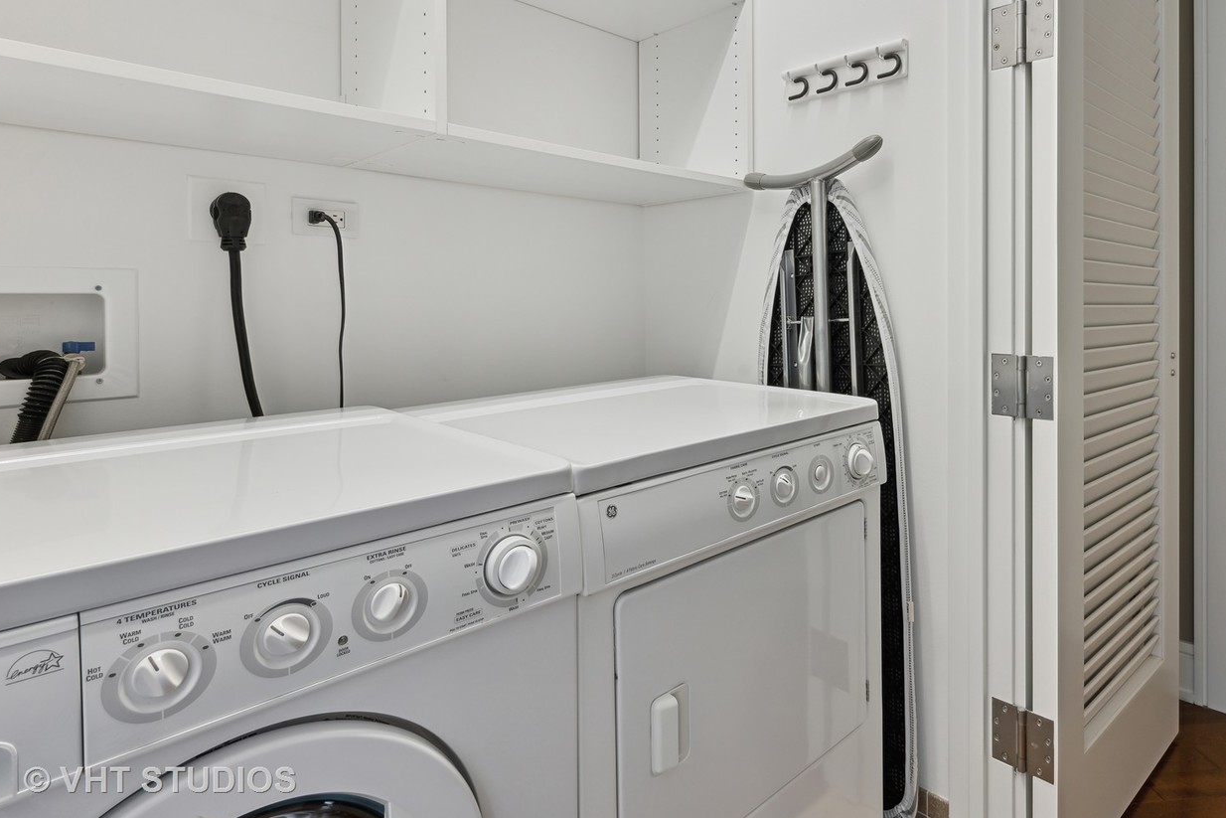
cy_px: 298
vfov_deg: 58.6
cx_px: 742
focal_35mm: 21
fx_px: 715
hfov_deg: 80.1
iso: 200
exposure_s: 1/2
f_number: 9.5
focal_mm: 16
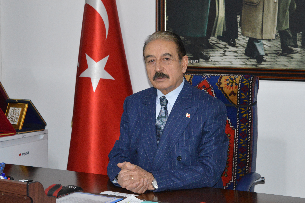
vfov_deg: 16.5
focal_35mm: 82
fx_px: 698
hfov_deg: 24.6
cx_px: 152
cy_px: 102
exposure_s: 1/60
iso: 2500
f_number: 5.6
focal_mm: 55
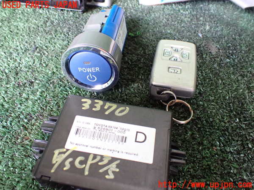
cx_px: 127
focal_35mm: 30
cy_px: 95
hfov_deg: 60.0
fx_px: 220
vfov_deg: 46.8
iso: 800
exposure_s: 1/50
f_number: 2.3
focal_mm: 5.4
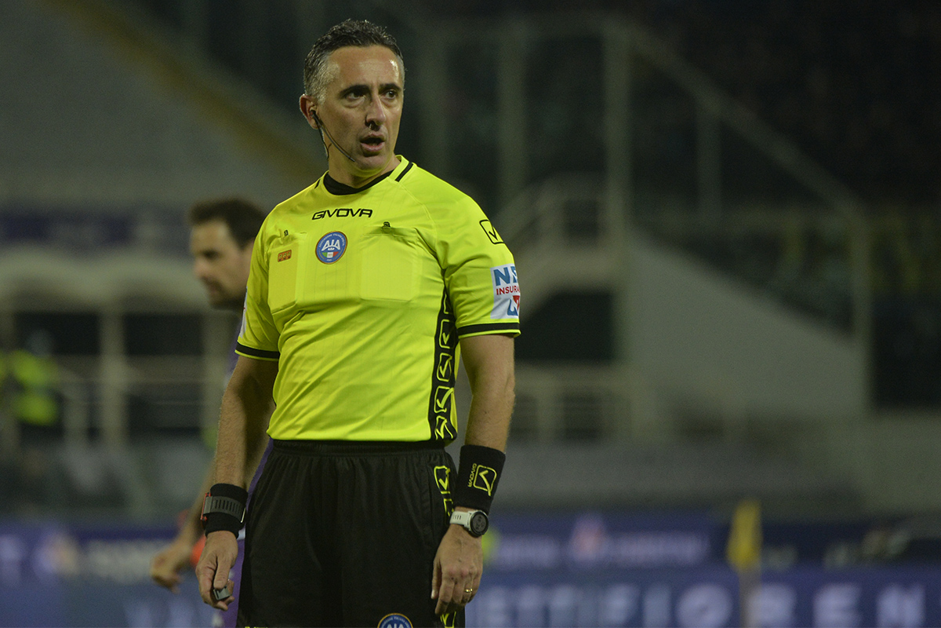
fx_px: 10455
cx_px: 470
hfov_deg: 5.2
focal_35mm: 400
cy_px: 314
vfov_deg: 3.4
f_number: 5.6
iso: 2500
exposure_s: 1/1000
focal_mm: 400
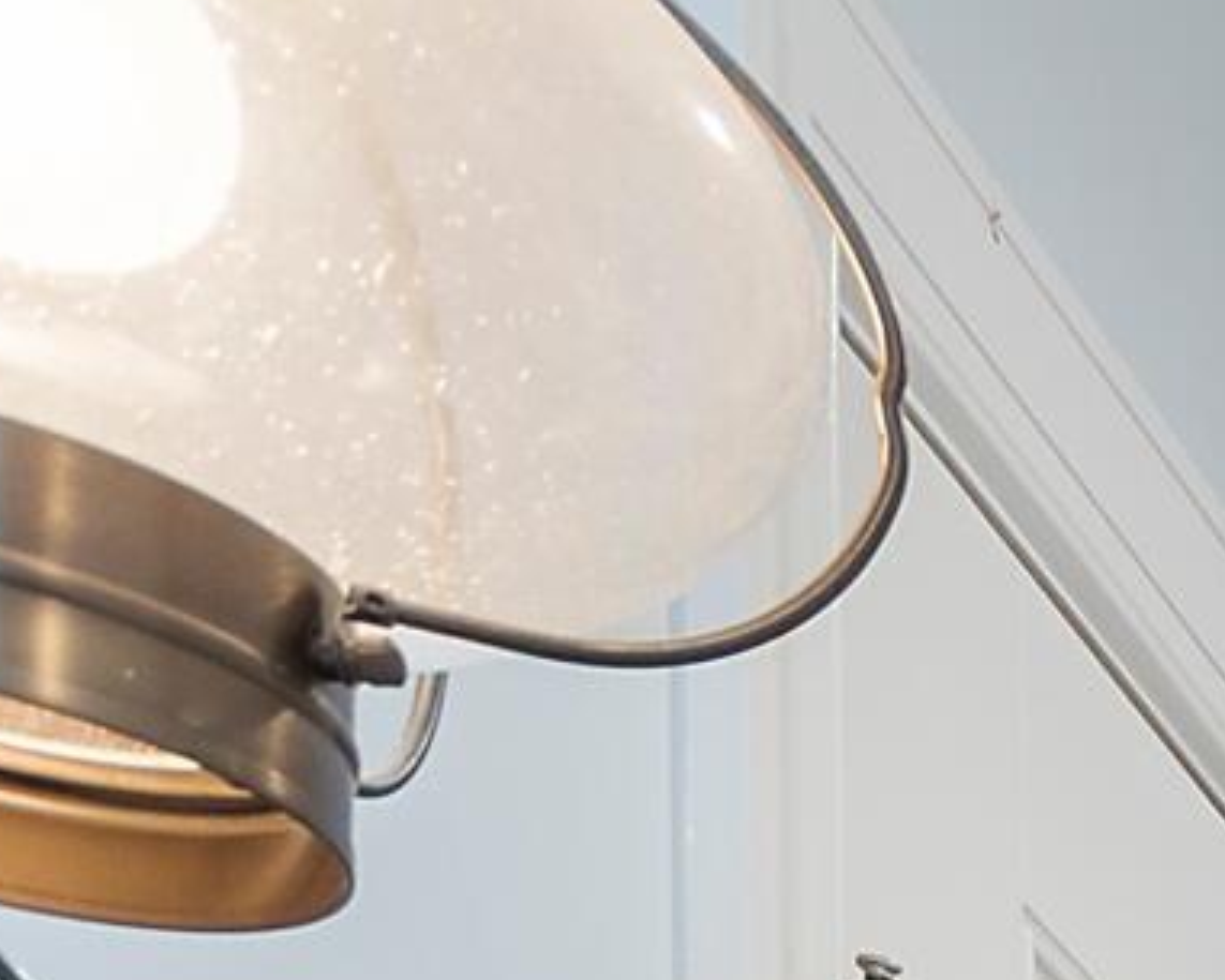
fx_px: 4823
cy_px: 3158
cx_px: 4157
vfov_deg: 8.9
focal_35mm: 133
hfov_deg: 9.5
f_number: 4.8
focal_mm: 12
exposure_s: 1/3
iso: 100
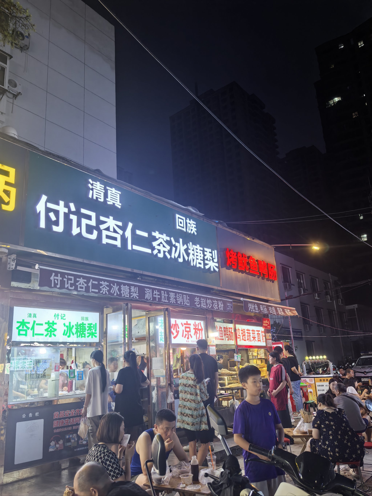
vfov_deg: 63.4
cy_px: 248
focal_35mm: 28
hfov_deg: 49.7
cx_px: 186
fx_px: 401
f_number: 1.4
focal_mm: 6.98
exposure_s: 1/100
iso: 160
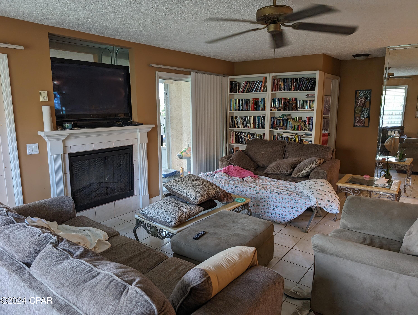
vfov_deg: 56.9
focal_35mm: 24
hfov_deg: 71.5
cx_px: 209
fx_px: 290
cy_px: 158
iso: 107
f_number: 1.68
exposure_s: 1/60
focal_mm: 6.9
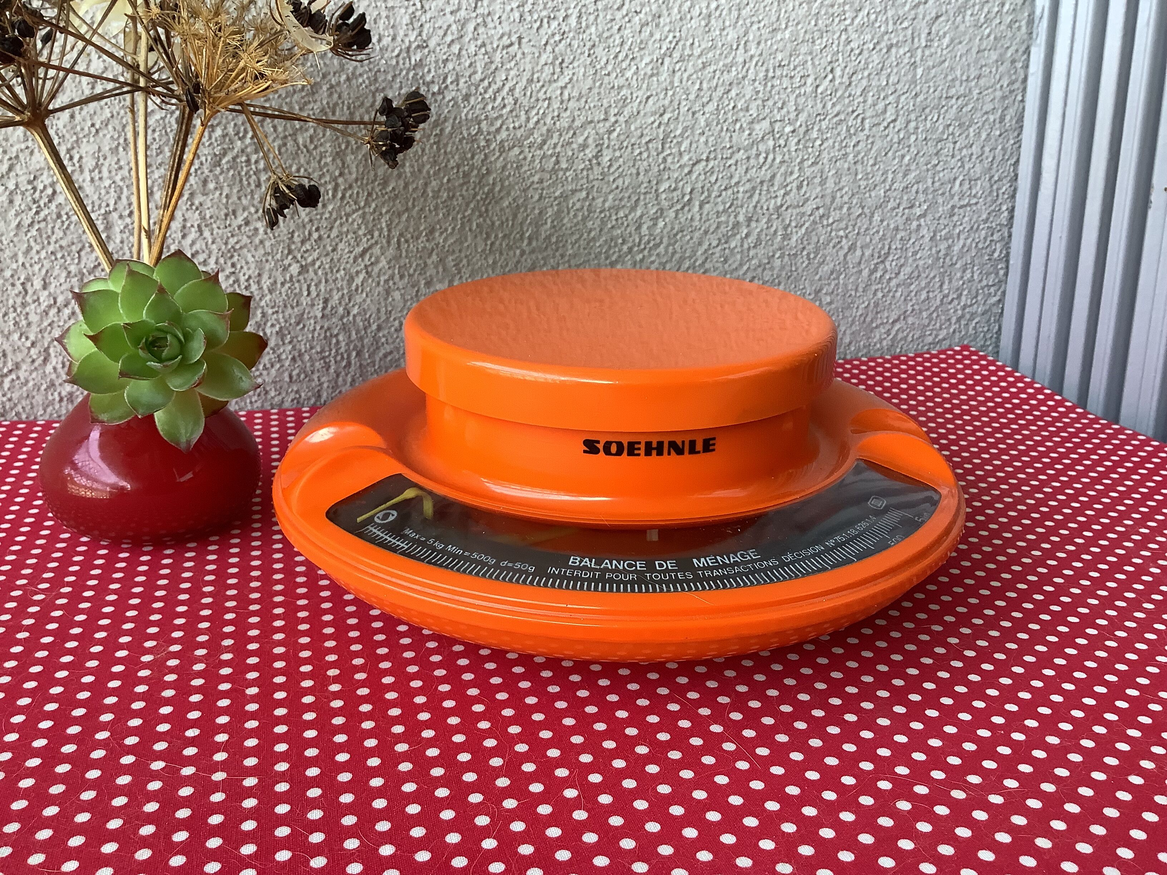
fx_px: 1045
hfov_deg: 58.4
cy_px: 438
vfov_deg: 45.4
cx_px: 584
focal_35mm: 31
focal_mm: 3.3
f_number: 2.4
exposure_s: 1/50
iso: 80
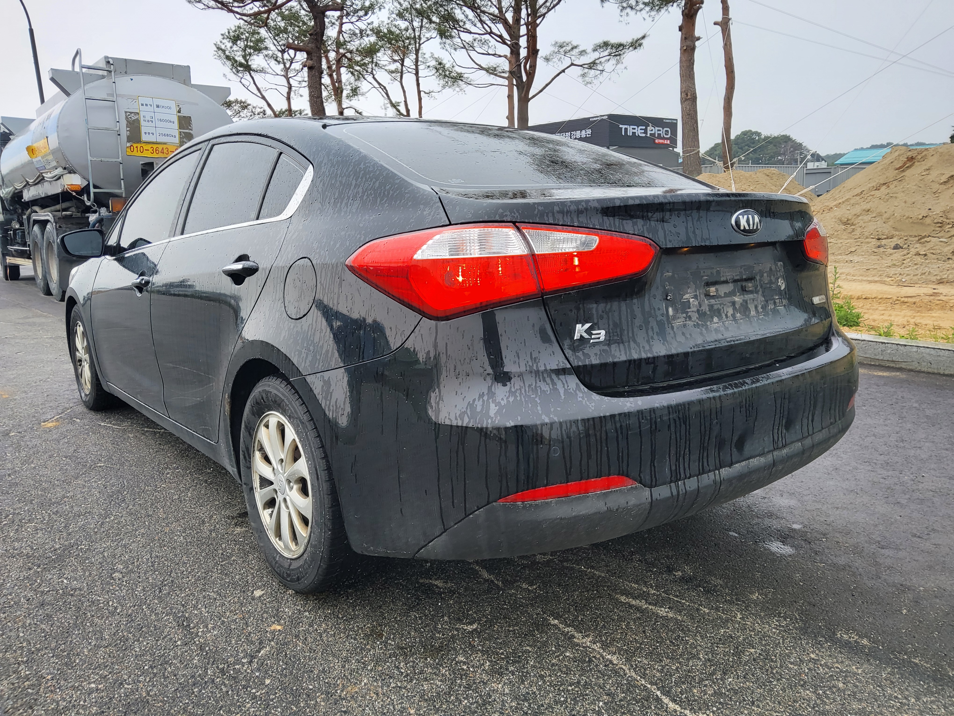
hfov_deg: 67.3
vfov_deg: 53.1
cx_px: 477
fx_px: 717
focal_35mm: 26
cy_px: 358
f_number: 1.8
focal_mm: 3.98
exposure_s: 1/100
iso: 20
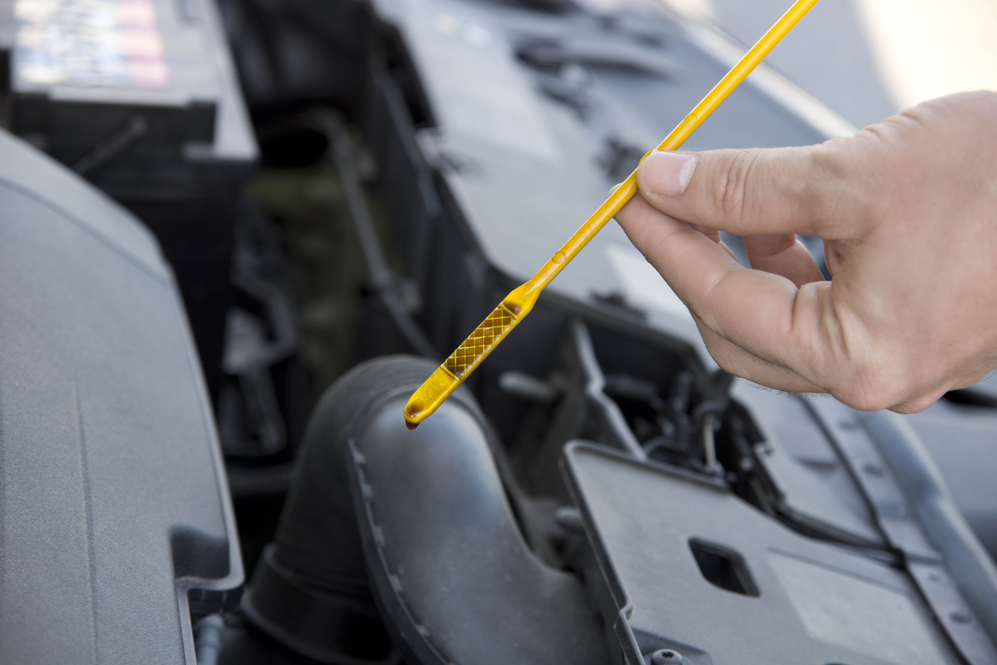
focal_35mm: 105
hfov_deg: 19.5
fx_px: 2908
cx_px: 498
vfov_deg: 13.0
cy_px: 332
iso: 100
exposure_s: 1/80
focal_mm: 70
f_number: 4.5
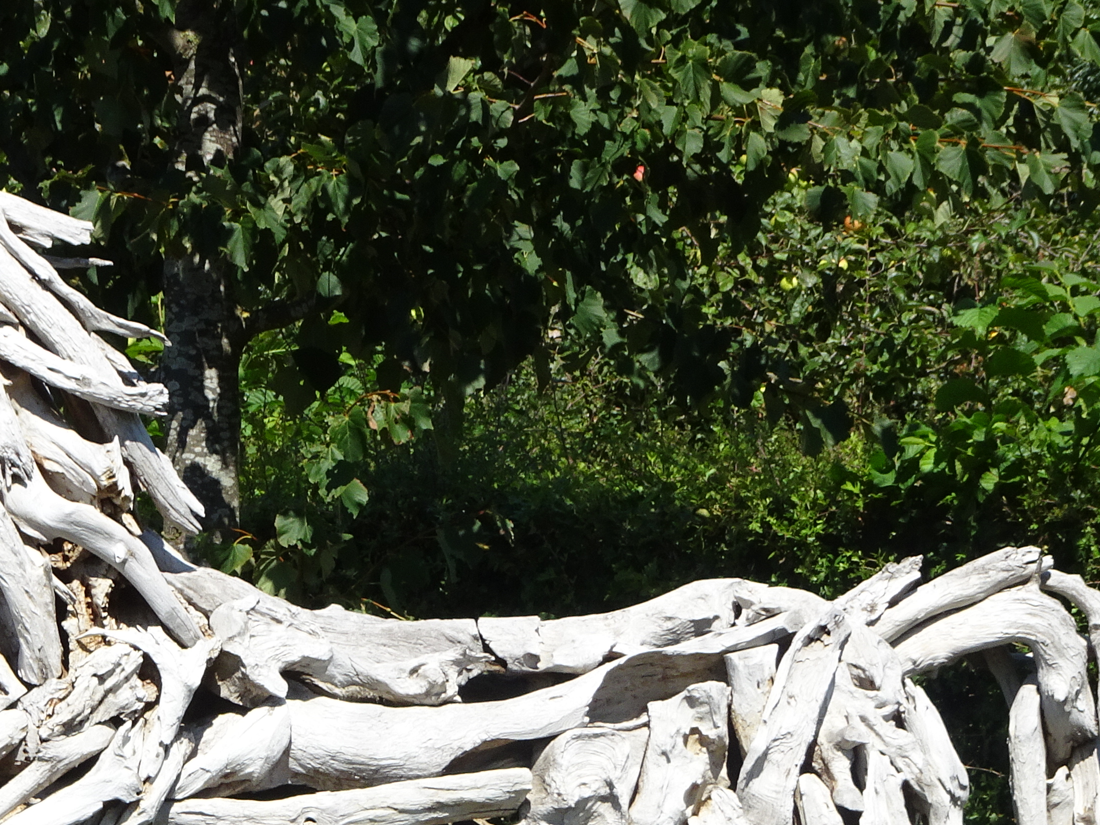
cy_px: 909
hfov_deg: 11.4
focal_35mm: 173
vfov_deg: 8.5
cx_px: 241
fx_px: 5498
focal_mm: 13.26
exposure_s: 1/500
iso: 80
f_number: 5
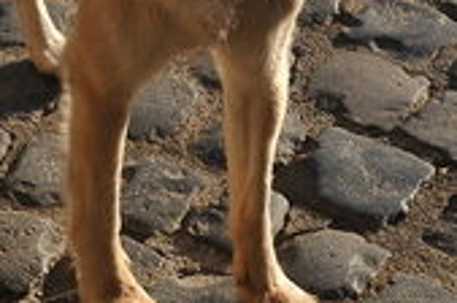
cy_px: -108
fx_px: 1622
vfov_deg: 10.4
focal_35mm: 128
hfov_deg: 15.9
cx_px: 92
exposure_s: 1/250
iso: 200
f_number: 8
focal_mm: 24
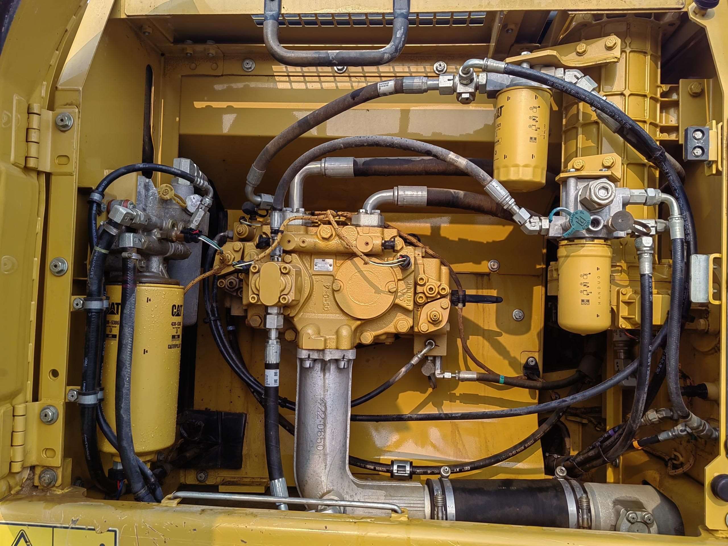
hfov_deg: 65.3
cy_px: 273
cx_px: 364
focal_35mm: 27
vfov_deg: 51.4
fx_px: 568
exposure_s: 1/1429
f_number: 1.9
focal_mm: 5.52
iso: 50
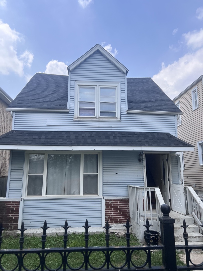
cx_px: 102
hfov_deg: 53.1
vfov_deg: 67.3
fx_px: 203
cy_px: 136
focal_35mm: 26
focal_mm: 5.7
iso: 50
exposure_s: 1/3077
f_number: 1.5
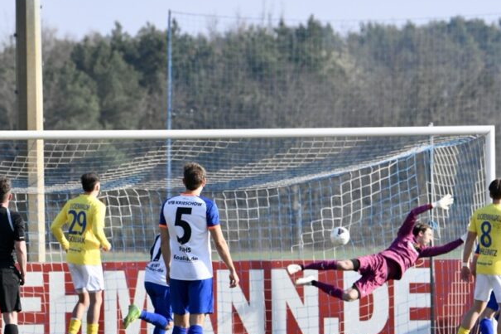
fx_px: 9418
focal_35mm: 677
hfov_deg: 3.0
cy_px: 231
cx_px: 212
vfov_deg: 2.0
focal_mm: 400
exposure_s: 1/1600
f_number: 11
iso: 2500
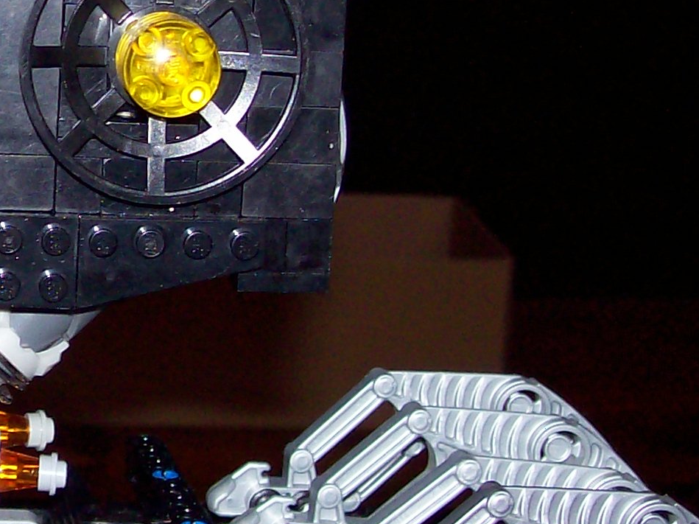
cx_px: -249
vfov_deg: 10.9
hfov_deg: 14.0
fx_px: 2725
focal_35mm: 135
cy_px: 113
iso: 80
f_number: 3
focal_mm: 7.6
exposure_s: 1/73.1
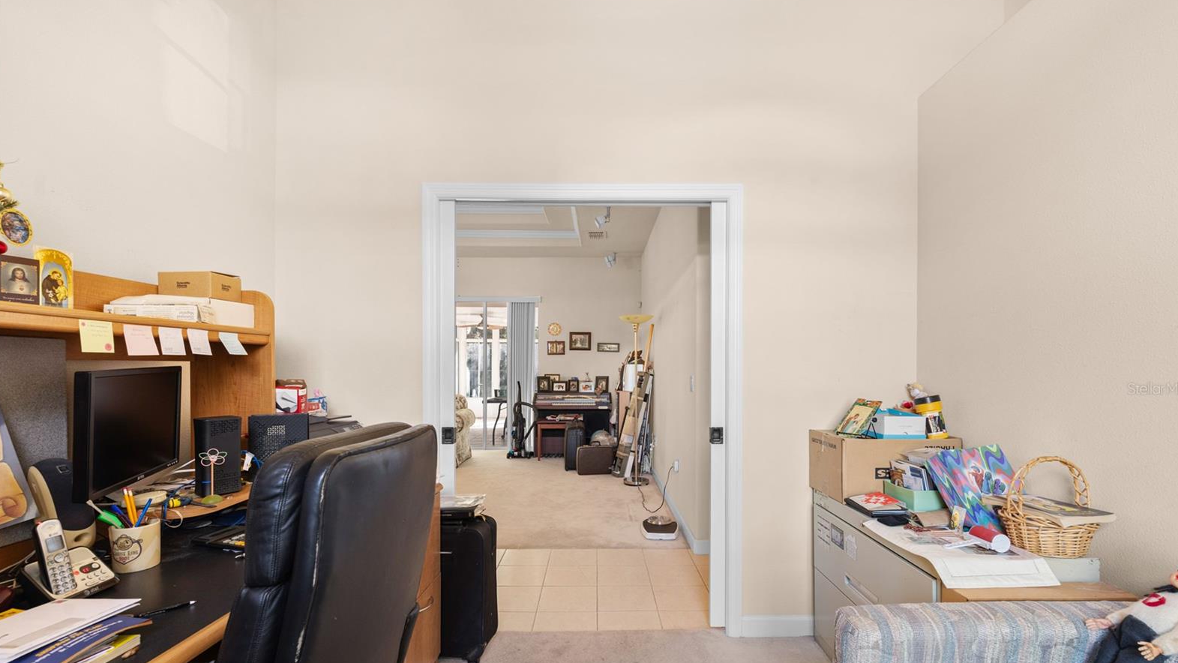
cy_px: 388
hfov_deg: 99.4
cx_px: 595
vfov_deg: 66.6
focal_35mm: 16
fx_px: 500
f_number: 7.1
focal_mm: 15
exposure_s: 1/4
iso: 320
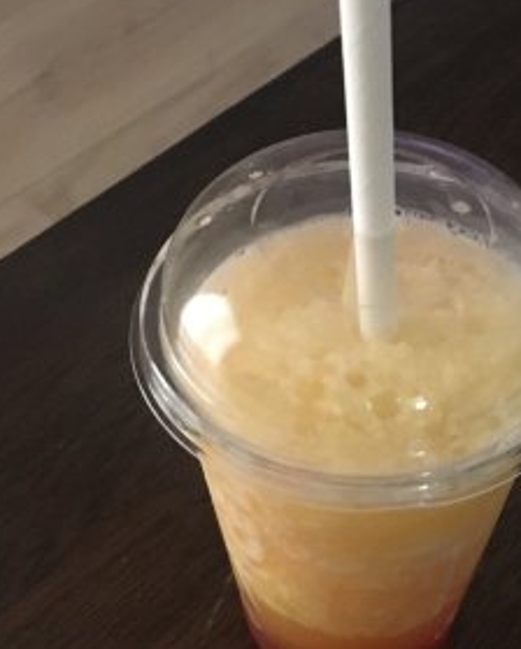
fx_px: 1192
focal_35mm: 62
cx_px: 411
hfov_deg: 24.3
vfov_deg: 30.3
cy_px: 421
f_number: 2.2
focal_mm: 4.15
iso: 320
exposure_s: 1/17
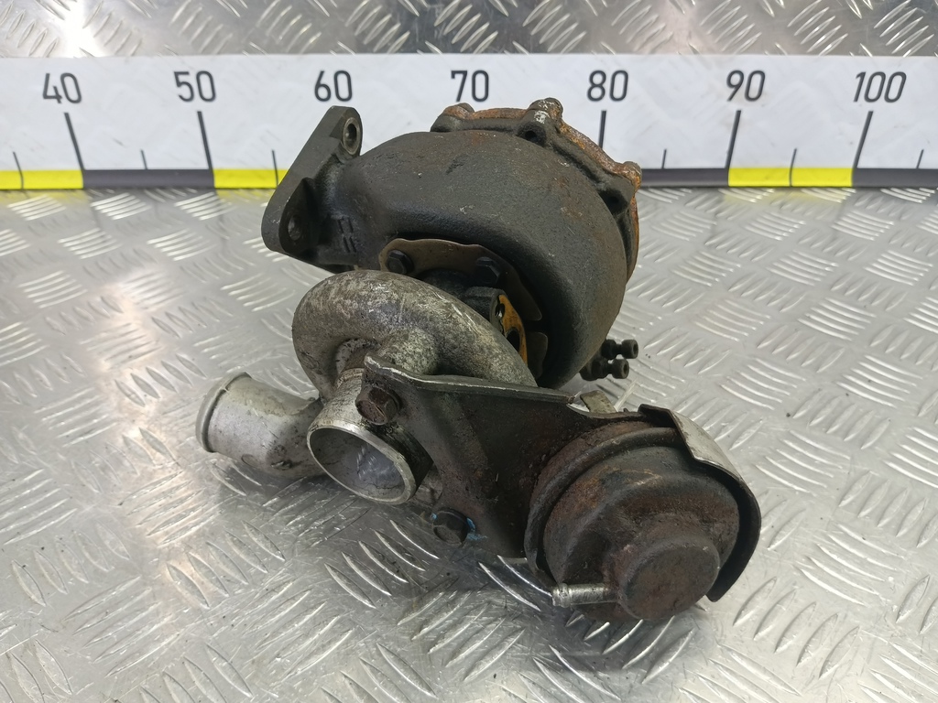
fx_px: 732
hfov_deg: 65.3
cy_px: 352
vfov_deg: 51.4
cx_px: 469
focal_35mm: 27
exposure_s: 1/50
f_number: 1.6
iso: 203
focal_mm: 4.11
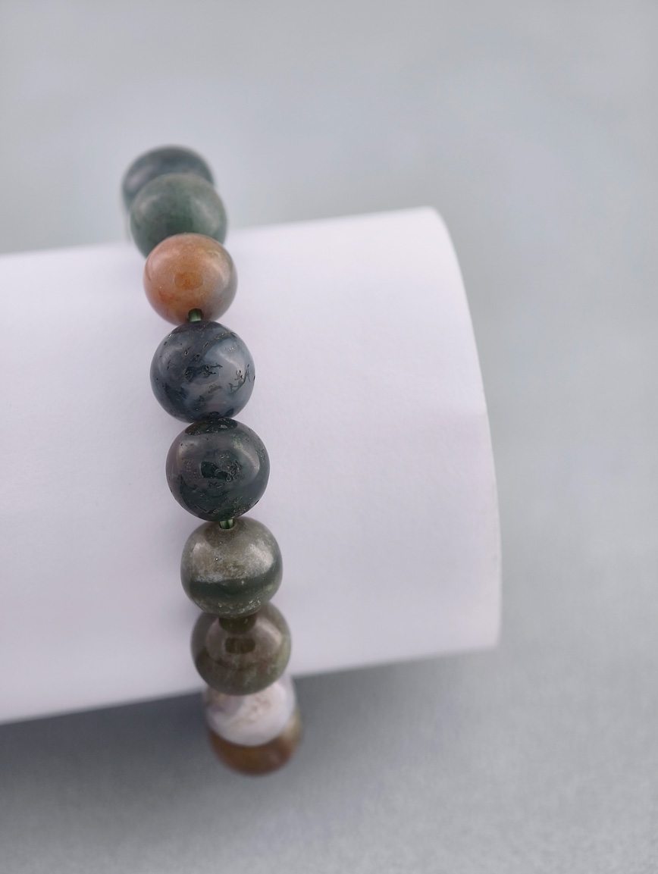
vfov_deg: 23.0
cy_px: 437
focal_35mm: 85
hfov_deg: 17.4
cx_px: 329
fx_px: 2149
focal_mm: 22.48
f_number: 2.67
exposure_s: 1/160
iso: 125
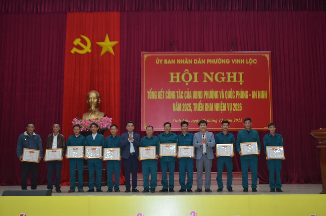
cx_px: 163
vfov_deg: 29.7
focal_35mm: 45
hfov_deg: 43.7
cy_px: 108
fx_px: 407
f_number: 4.5
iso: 640
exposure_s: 1/60
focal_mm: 30
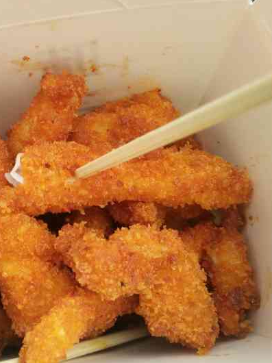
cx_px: 39
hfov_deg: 36.7
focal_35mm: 37
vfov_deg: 49.3
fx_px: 388
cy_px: 120
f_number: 2.2
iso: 50
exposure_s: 1/115
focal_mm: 3.66
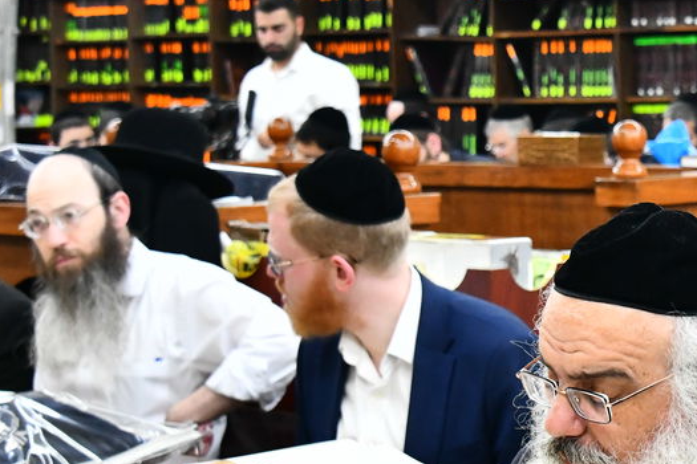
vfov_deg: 10.7
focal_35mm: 128
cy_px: 210
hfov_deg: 15.7
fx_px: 2478
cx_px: 692
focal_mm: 48
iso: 2500
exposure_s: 1/125
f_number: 5.6
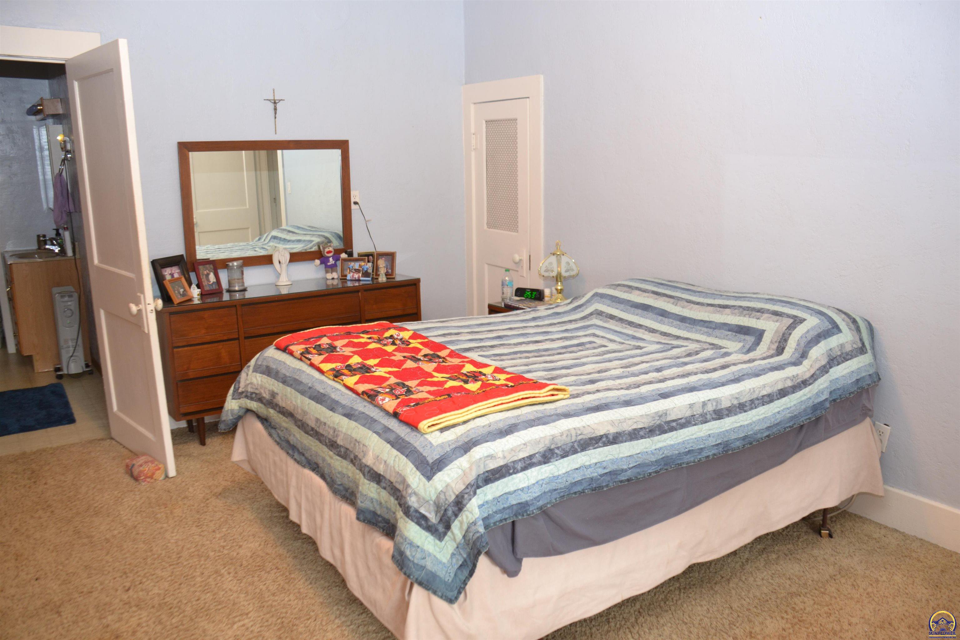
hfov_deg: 67.4
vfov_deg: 47.9
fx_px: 720
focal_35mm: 27
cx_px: 480
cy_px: 320
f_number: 4
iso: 400
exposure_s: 1/15
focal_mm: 18
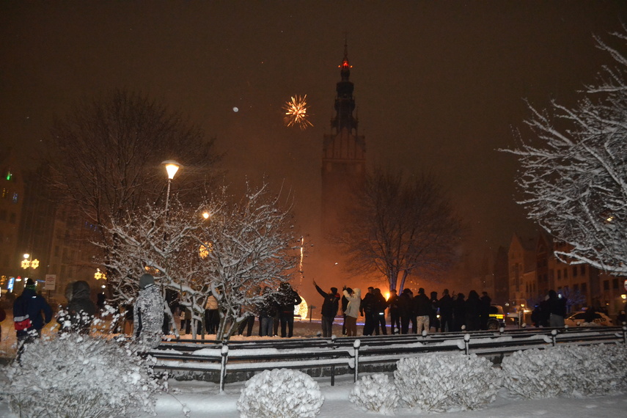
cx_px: 314
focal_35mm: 27
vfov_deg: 47.9
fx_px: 470
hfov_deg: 67.4
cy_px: 209
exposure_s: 1/60
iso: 3200
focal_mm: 18
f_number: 3.5
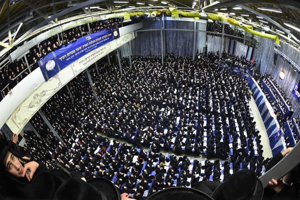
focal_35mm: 16
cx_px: 150
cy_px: 100
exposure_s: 1/125
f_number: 5.6
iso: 1250
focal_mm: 16
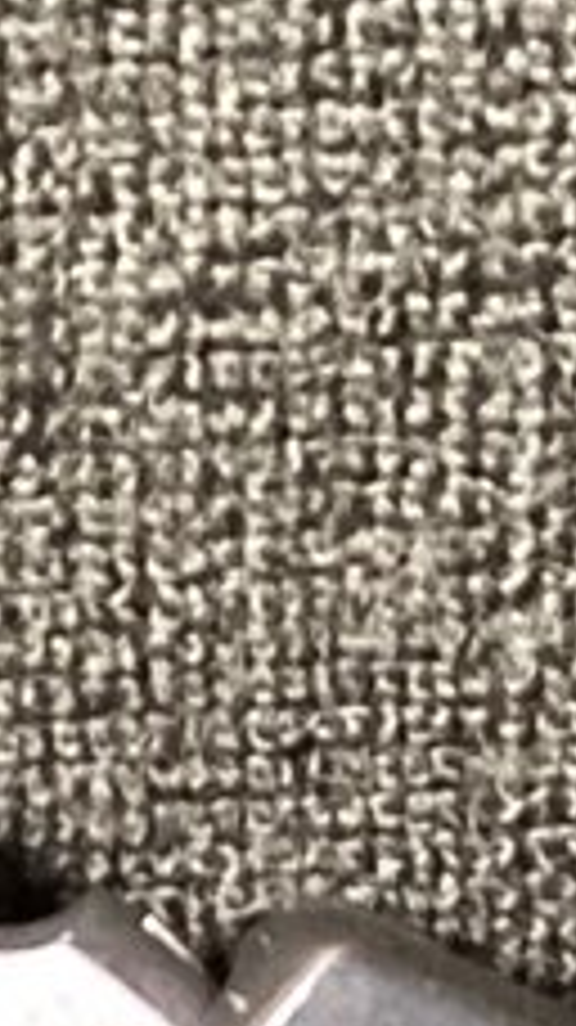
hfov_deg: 5.4
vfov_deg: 9.0
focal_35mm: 224
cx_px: 146
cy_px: 2099
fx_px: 6091
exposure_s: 1/30
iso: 400
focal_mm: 3.3
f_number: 2.4
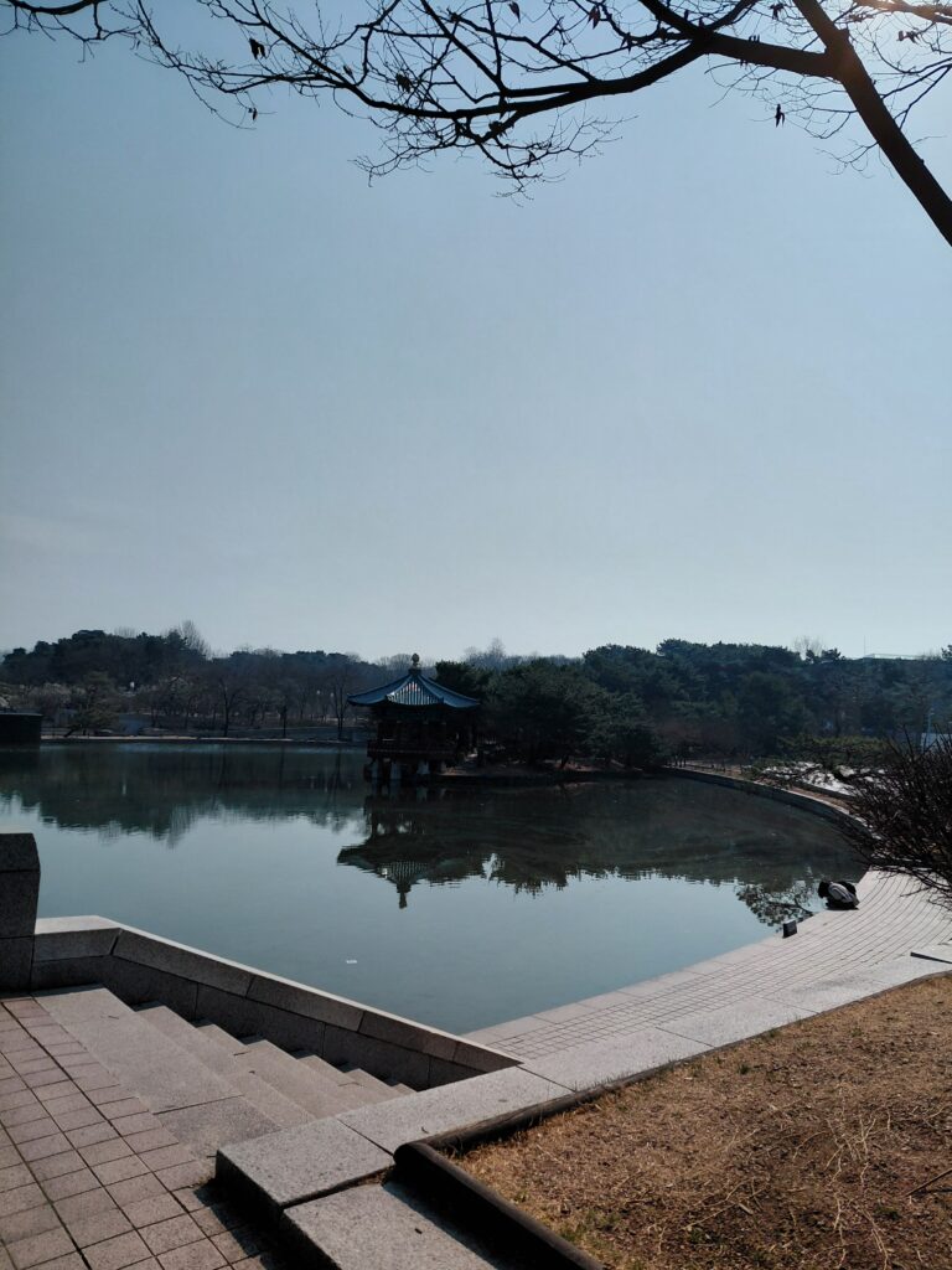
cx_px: 476
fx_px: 917
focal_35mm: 25
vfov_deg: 69.4
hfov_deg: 54.9
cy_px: 635
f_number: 1.8
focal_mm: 4.69
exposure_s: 1/19380
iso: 80
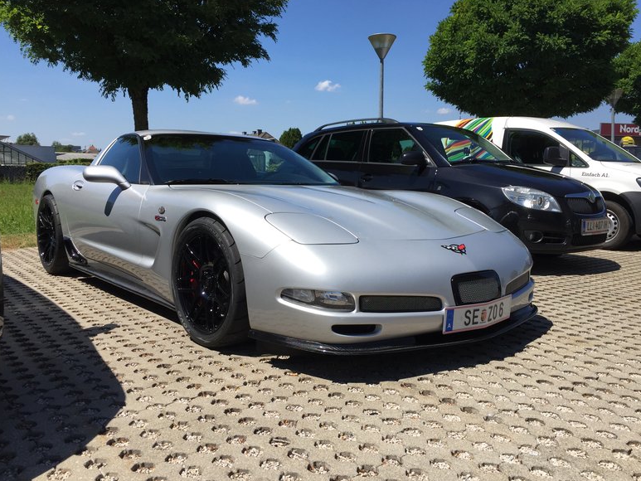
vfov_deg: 46.8
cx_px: 328
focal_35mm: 30
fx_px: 556
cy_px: 240
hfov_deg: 60.0
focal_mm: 4.15
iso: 32
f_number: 2.2
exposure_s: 1/1980
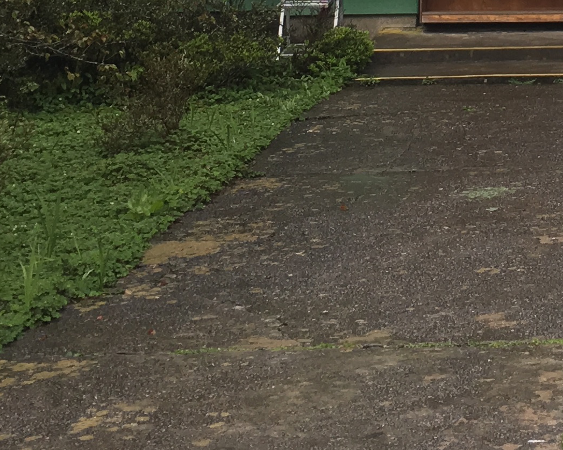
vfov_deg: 13.0
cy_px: -331
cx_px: 647
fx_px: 1817
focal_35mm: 109
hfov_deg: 17.0
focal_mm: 4.15
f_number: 2.2
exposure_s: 1/120
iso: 32
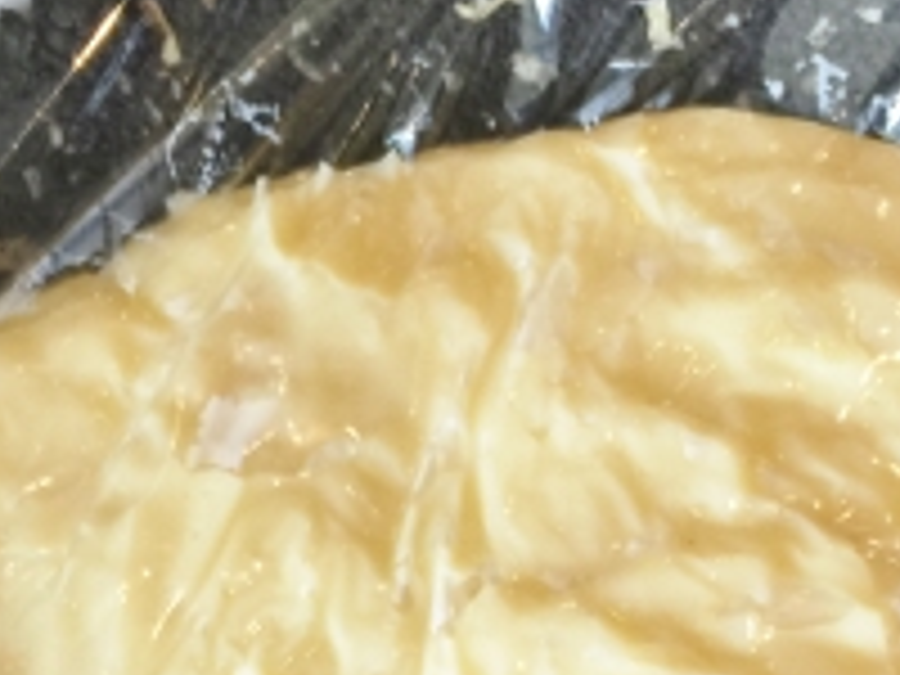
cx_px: 567
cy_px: 972
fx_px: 2418
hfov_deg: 21.0
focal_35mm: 93
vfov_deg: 14.9
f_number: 2.2
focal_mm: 4.15
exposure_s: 1/30
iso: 32
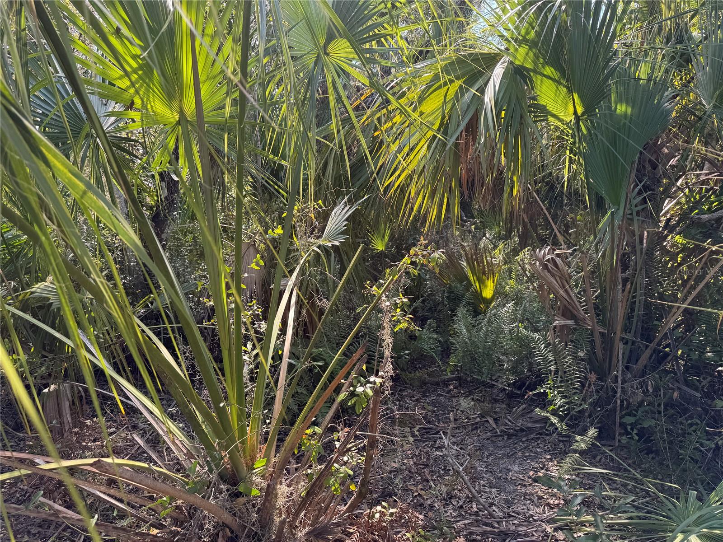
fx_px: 501
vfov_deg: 56.8
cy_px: 271
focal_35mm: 24
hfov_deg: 71.6
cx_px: 362
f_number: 1.78
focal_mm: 6.76
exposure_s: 1/368
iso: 80
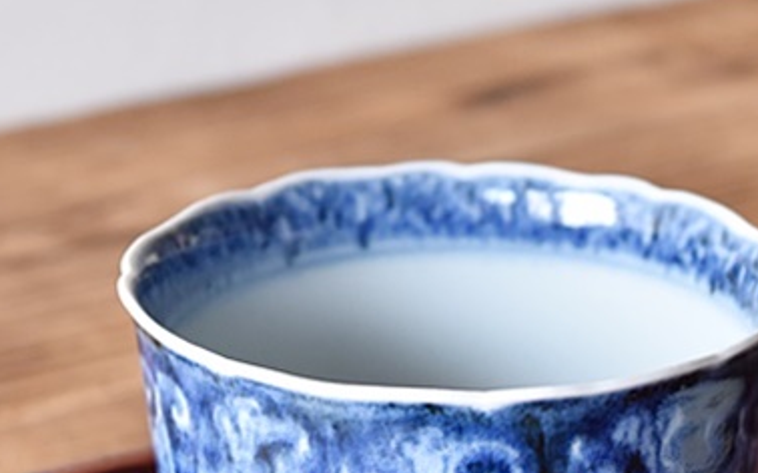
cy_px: 396
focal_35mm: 178
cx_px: 523
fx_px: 3678
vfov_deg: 7.3
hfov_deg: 11.7
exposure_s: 1/10
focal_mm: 55
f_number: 5.6
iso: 800
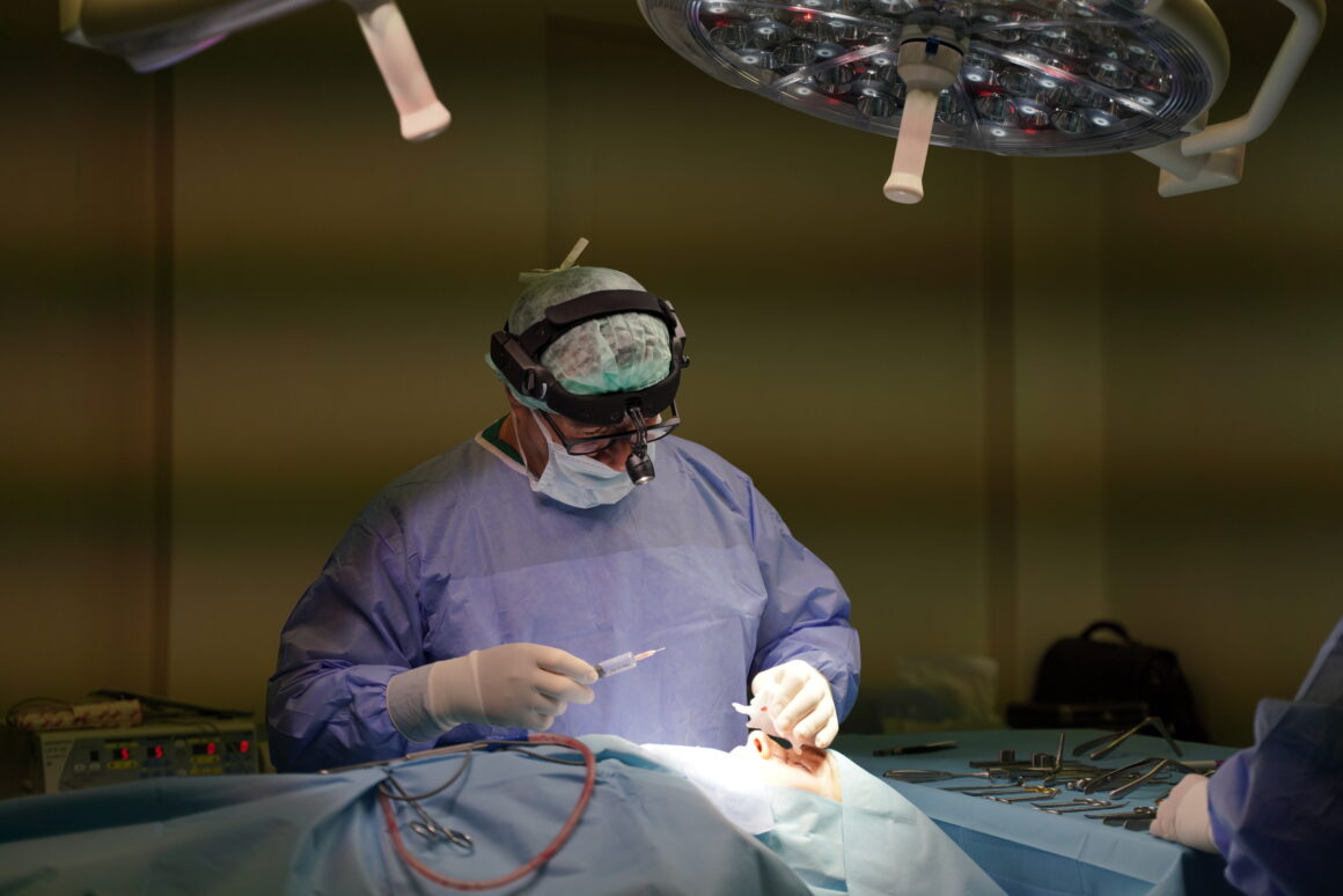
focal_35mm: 53
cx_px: 672
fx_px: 1978
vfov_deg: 25.5
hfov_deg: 37.5
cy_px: 448
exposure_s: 1/320
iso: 100
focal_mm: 53
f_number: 2.8
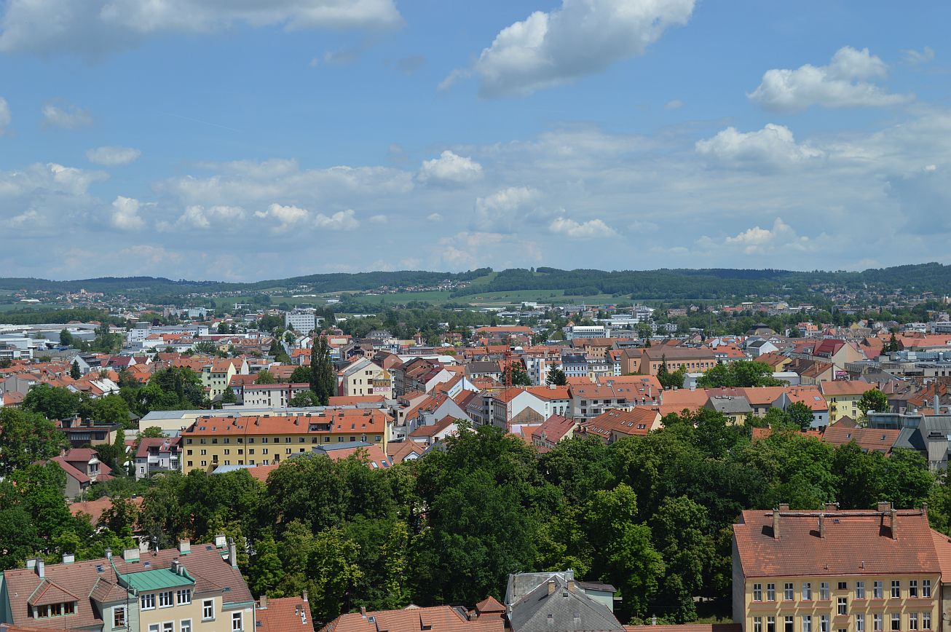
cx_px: 476
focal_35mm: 45
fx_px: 1188
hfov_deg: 43.6
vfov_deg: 29.8
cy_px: 316
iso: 100
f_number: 10
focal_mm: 30
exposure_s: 1/400
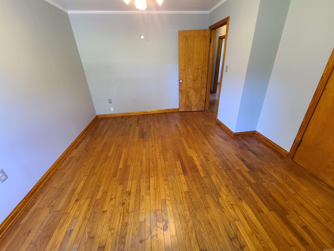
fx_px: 125
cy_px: 126
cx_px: 167
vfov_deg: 89.9
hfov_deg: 106.2
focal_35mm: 13
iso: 320
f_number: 2.2
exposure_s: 1/40
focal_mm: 2.2
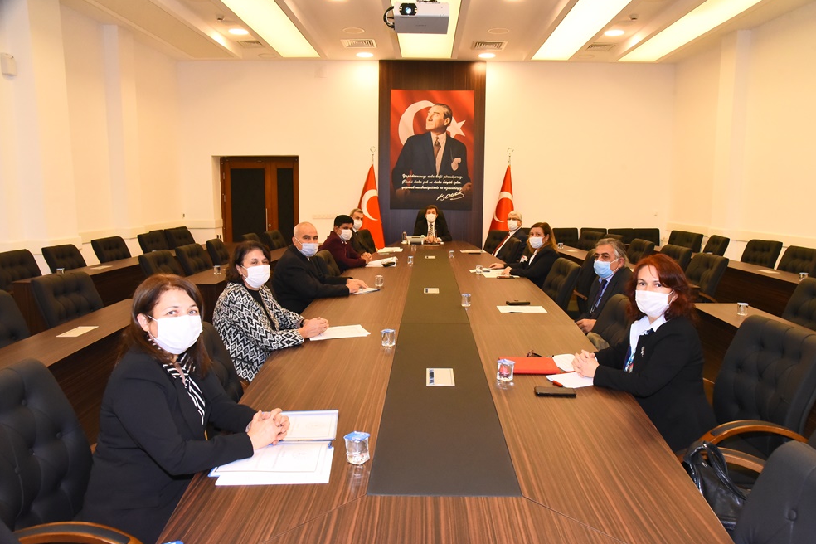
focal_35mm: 25
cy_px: 276
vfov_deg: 51.3
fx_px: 567
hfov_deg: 71.5
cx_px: 420
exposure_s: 1/125
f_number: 8
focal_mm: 24
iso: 6400
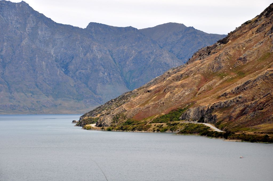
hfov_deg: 13.1
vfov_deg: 8.7
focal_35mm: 158
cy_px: 90
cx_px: 136
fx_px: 1193
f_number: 10
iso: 200
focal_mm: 105
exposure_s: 1/250
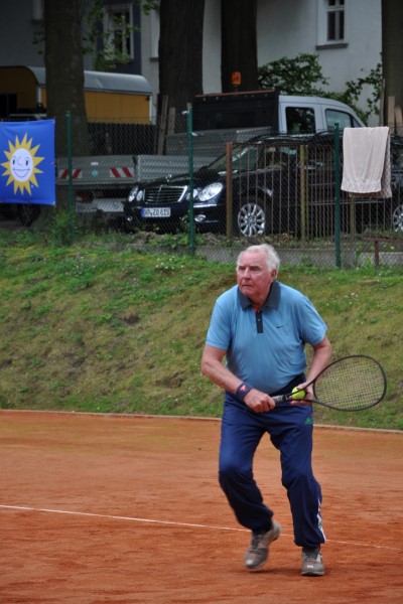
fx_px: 2644
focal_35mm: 158
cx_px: 202
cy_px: 302
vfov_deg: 13.0
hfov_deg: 8.7
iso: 200
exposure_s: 1/160
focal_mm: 105
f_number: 6.3
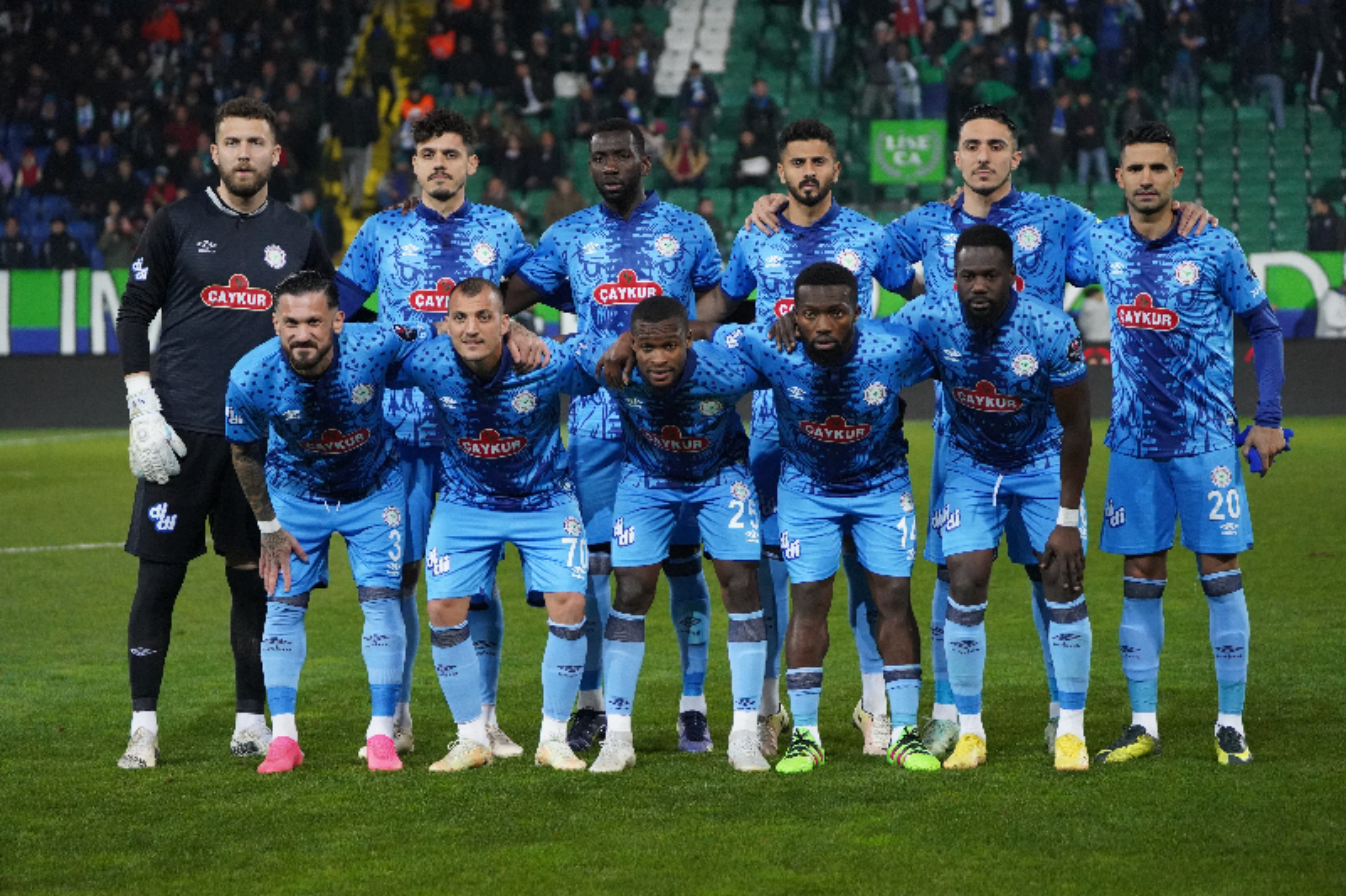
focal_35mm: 152
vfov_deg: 9.0
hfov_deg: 13.5
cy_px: 448
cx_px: 673
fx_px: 5682
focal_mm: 152
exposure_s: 1/2000
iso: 8000
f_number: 5
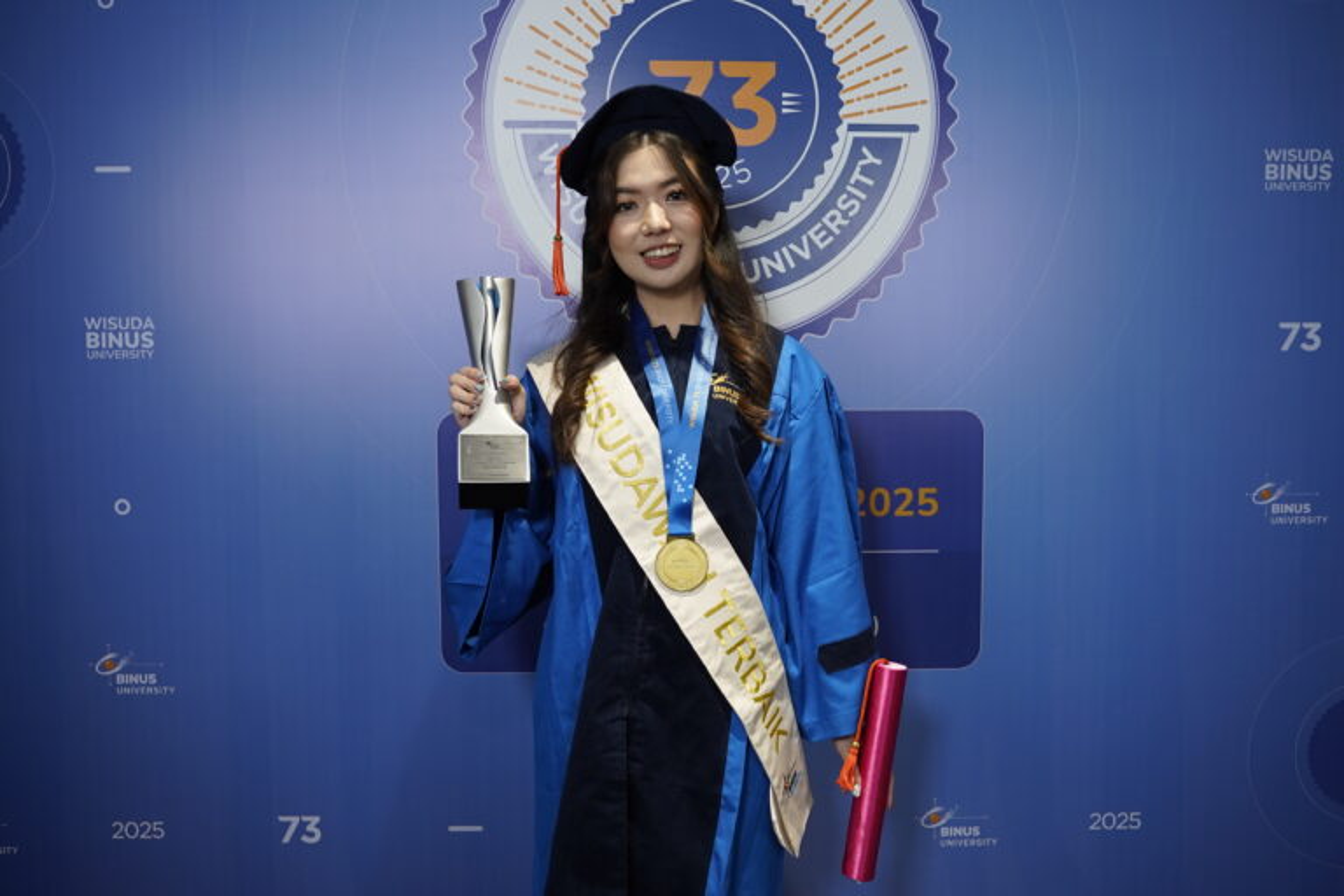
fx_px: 1120
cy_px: 448
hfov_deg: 61.9
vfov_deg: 43.6
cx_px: 672
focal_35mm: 30
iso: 320
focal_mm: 20
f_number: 2.8
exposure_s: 1/100
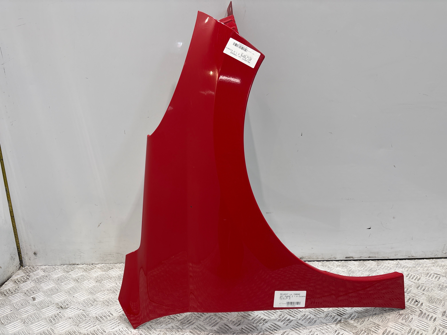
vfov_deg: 53.1
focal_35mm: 26
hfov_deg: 67.3
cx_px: 224
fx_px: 336
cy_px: 168
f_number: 1.6
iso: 40
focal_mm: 5.96
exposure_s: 1/100
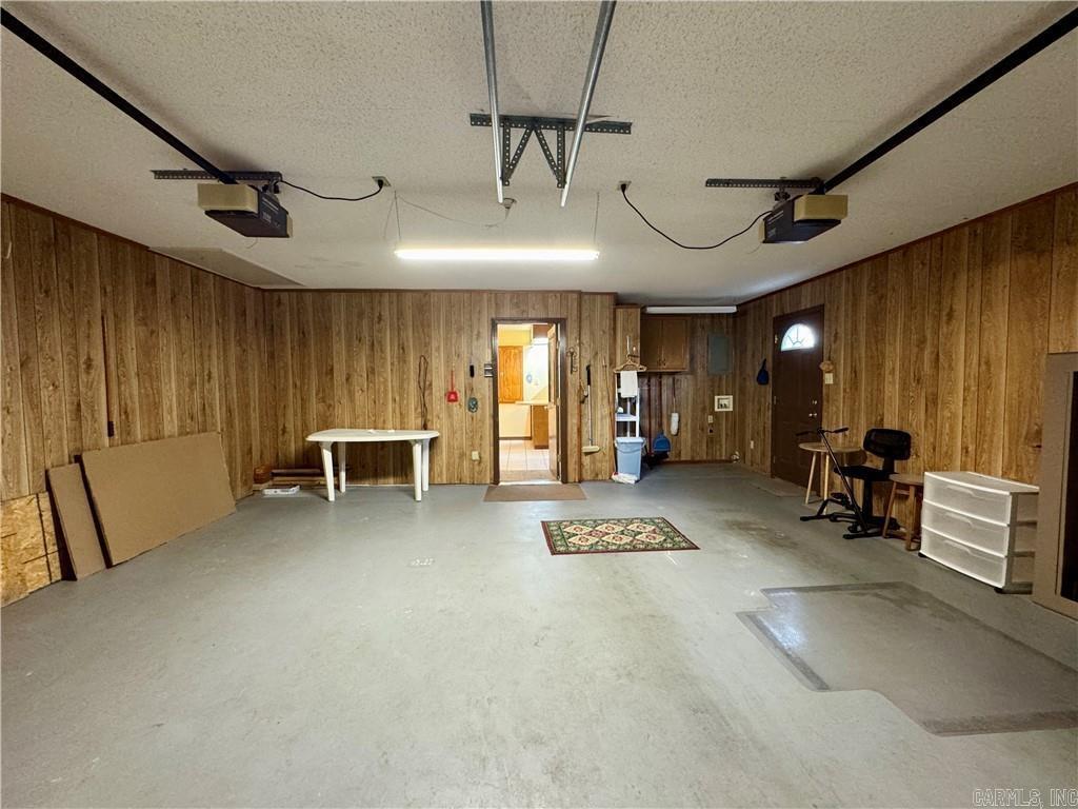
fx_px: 436
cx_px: 539
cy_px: 404
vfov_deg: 85.7
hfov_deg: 102.1
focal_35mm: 14
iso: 500
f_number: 2.2
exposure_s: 1/60
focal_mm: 2.22
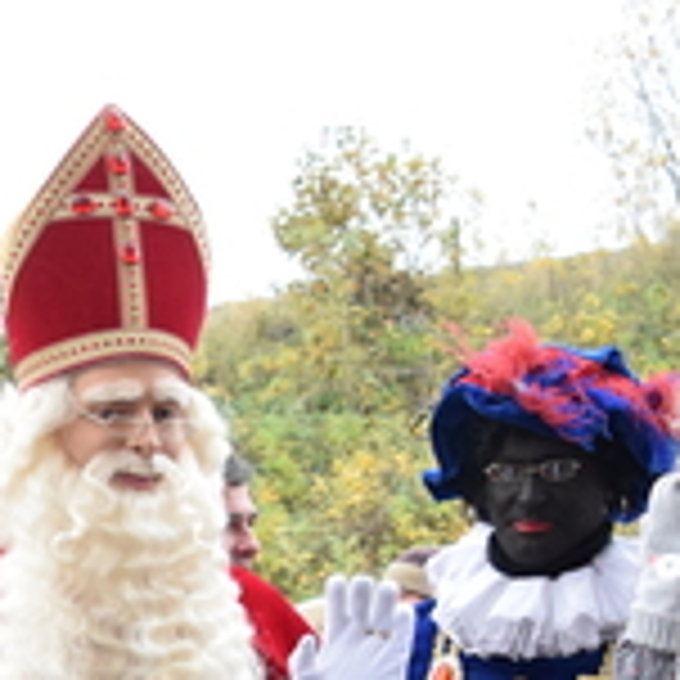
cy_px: 1027
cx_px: -117
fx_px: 2022
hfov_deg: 18.2
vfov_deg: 17.2
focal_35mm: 91
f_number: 3.5
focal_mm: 18
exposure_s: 1/500
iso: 2200
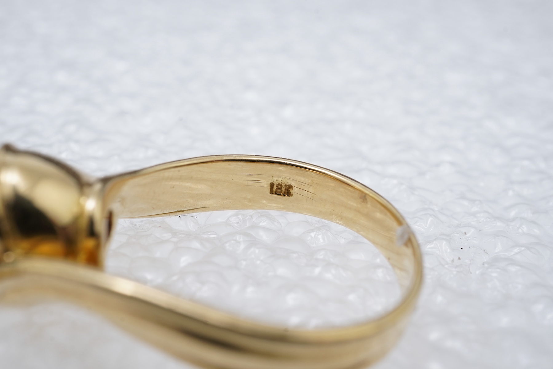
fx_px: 691
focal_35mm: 45
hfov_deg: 43.6
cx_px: 276
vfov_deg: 29.9
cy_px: 184
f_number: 22
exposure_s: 1/125
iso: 500
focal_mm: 30
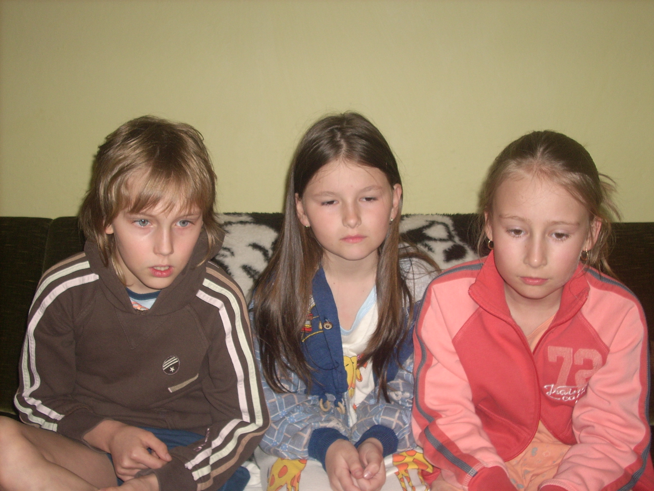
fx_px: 869
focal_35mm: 46
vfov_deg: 31.5
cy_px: 246
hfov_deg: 41.2
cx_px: 327
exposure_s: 1/60
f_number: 3.1
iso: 100
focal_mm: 7.6
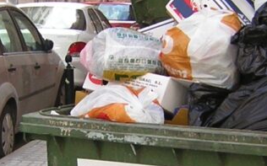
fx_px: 843
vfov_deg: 11.2
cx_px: 130
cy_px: 163
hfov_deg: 18.0
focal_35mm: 116
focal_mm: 4.7
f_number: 2.6
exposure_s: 1/258
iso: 50
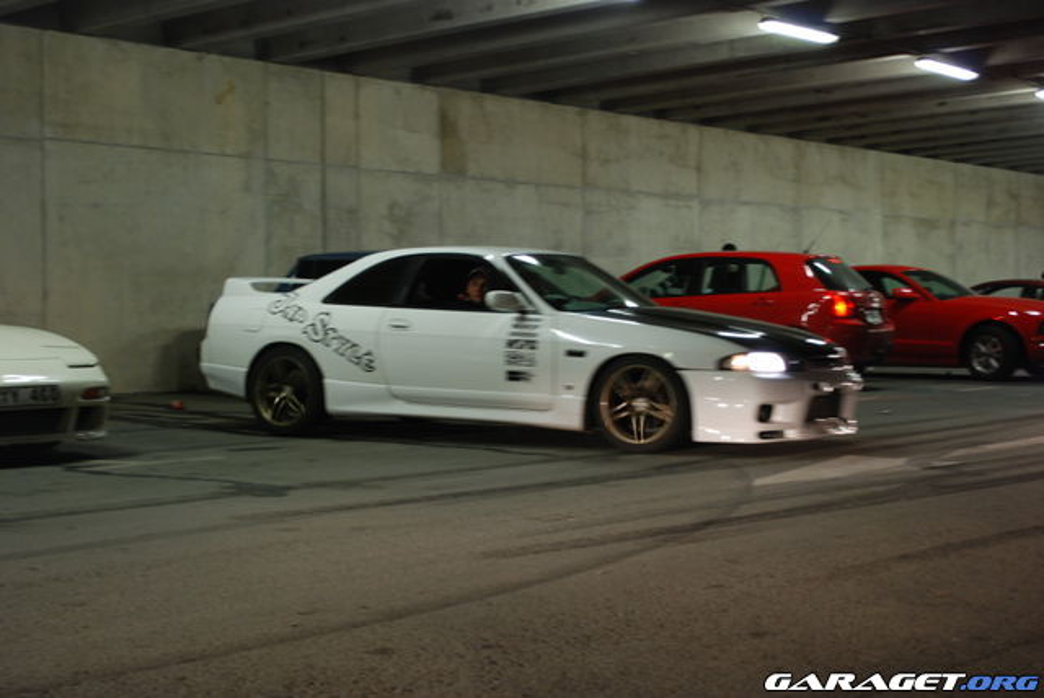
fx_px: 1654
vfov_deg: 23.8
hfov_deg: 35.0
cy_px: 349
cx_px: 522
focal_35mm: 57
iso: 400
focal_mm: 38
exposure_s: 1/6
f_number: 5.3
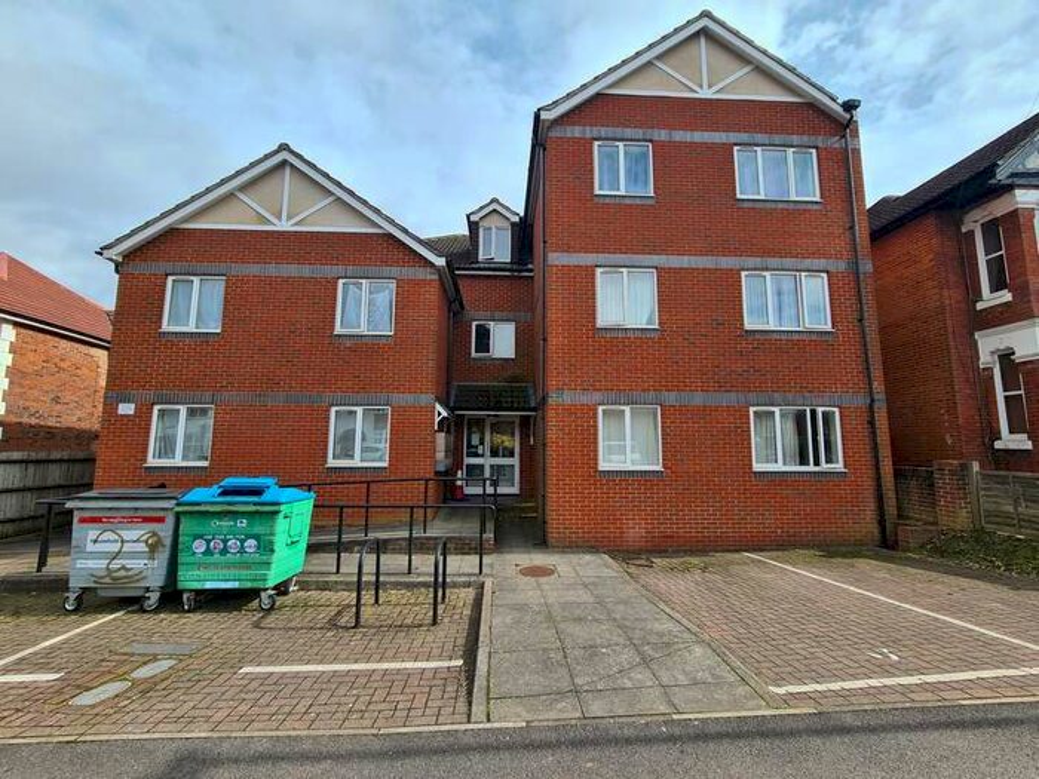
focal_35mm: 13
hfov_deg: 106.2
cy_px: 390
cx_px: 520
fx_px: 390
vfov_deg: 89.9
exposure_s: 1/974
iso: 50
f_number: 2.2
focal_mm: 2.2
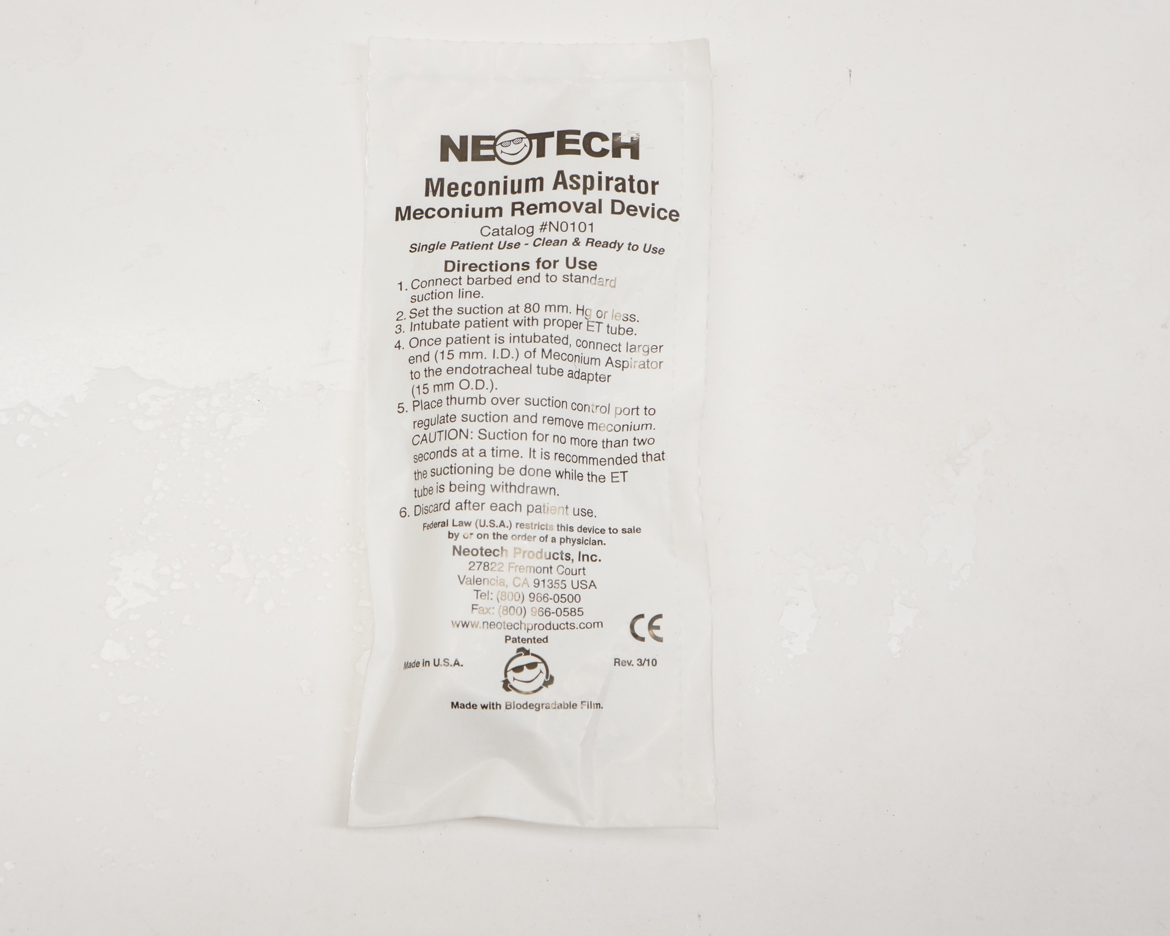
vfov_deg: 28.8
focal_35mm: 53
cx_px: 529
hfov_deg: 35.6
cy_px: 468
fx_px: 1820
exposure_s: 1/100
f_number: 8
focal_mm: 31
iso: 800
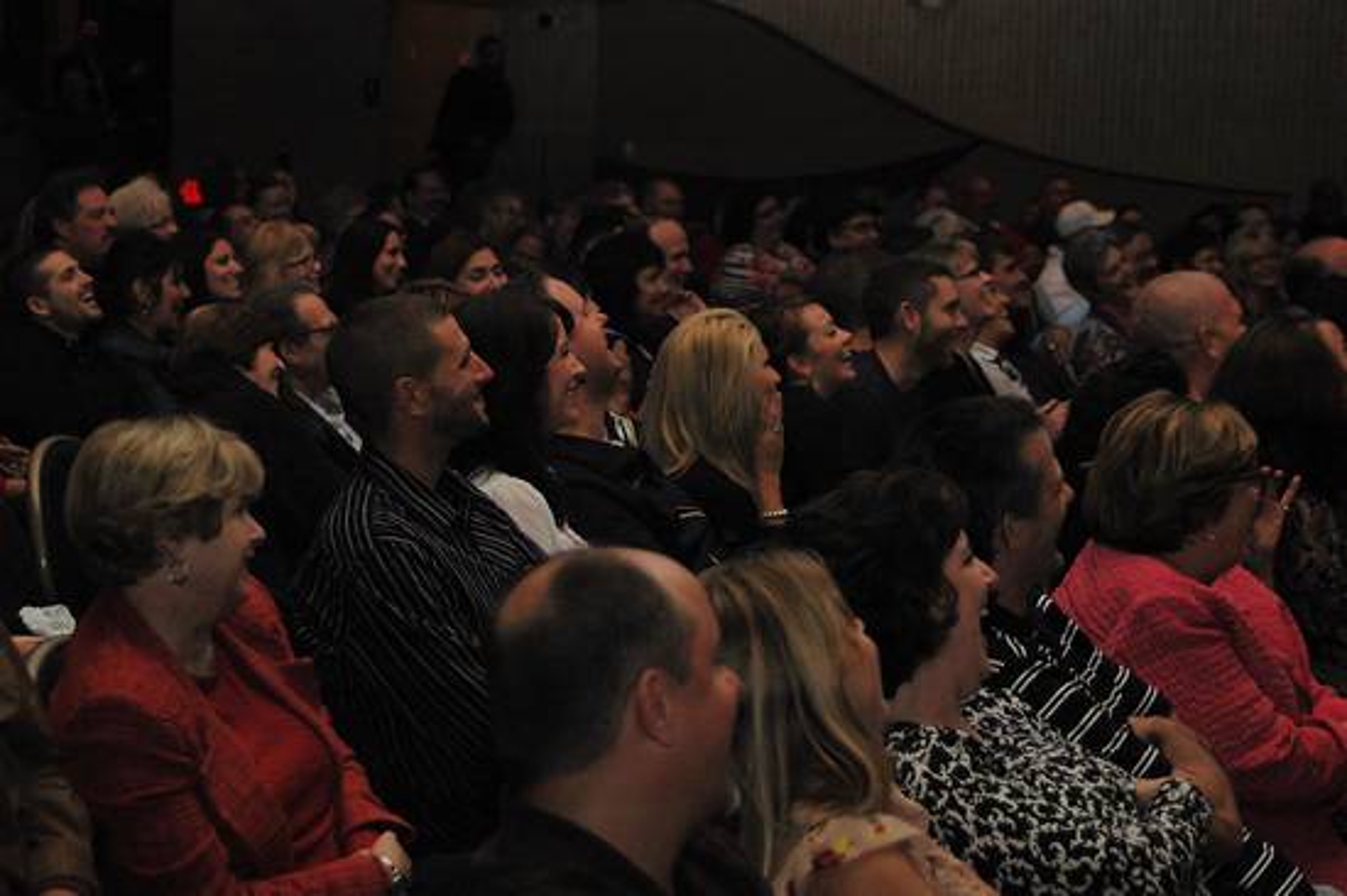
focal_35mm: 78
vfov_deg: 17.5
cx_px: 674
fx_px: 2917
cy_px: 448
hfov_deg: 26.0
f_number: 4.8
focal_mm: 52
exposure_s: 1/100
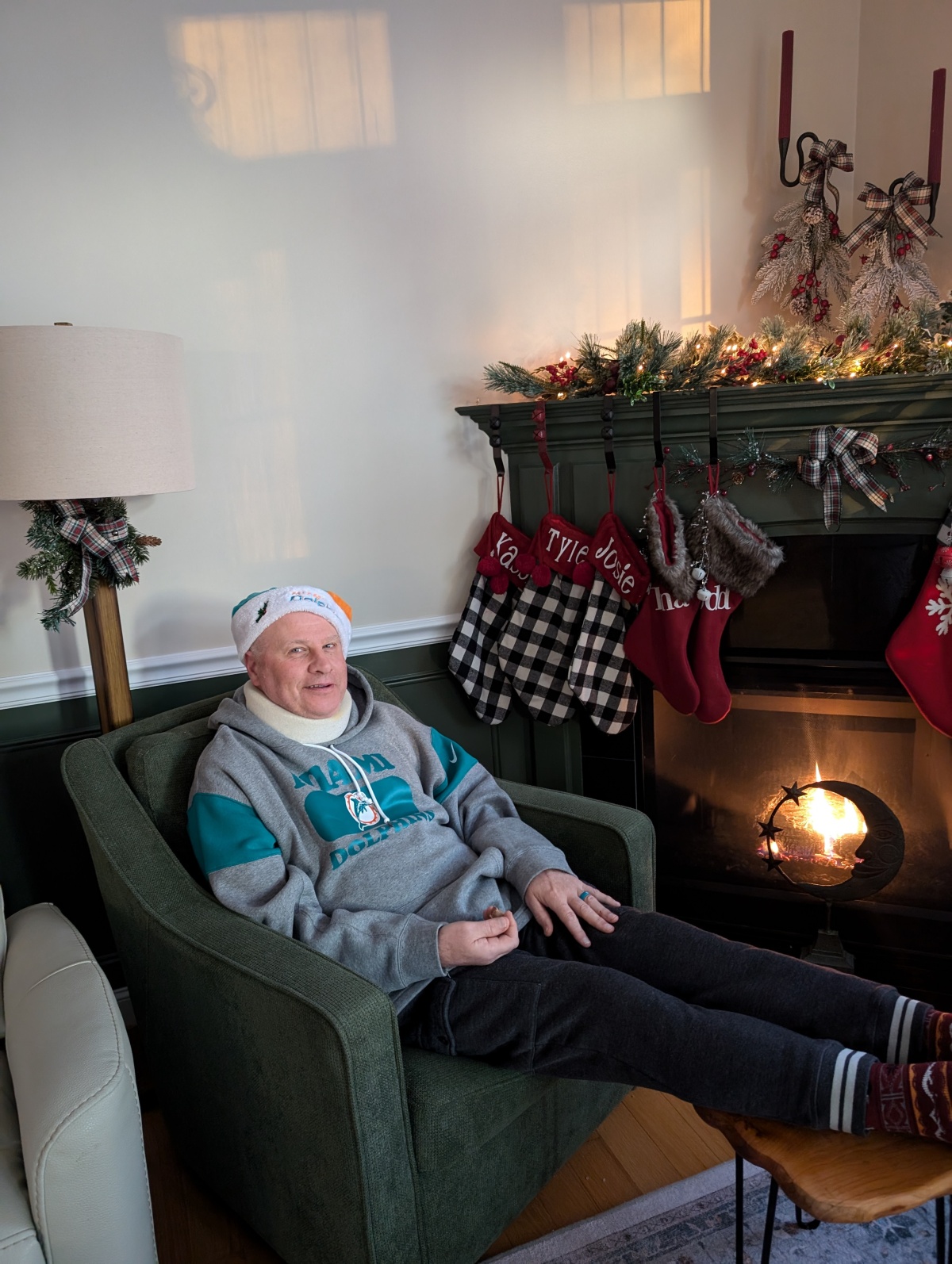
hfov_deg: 56.9
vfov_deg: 71.5
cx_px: 476
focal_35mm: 24
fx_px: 878
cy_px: 632
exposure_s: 1/30
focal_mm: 6.9
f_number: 1.68
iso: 658
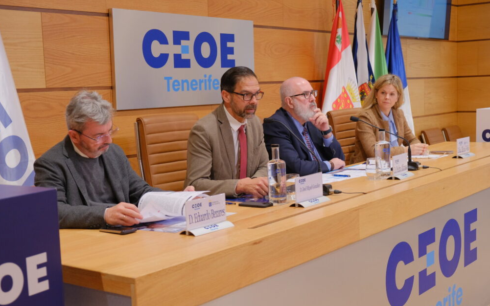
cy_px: 159
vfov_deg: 26.4
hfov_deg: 41.0
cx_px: 248
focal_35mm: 49
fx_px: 654
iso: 640
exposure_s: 1/45
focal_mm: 31.5
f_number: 3.6
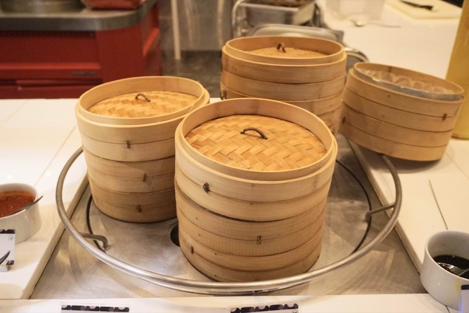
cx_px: 234
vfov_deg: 40.0
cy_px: 156
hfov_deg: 57.2
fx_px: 430
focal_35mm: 33
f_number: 4
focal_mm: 22
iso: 2500
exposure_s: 1/160
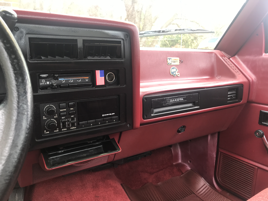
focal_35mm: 28
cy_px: 100
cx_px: 134
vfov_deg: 49.7
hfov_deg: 63.4
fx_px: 217
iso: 32
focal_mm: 3.99
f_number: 1.8
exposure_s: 1/40
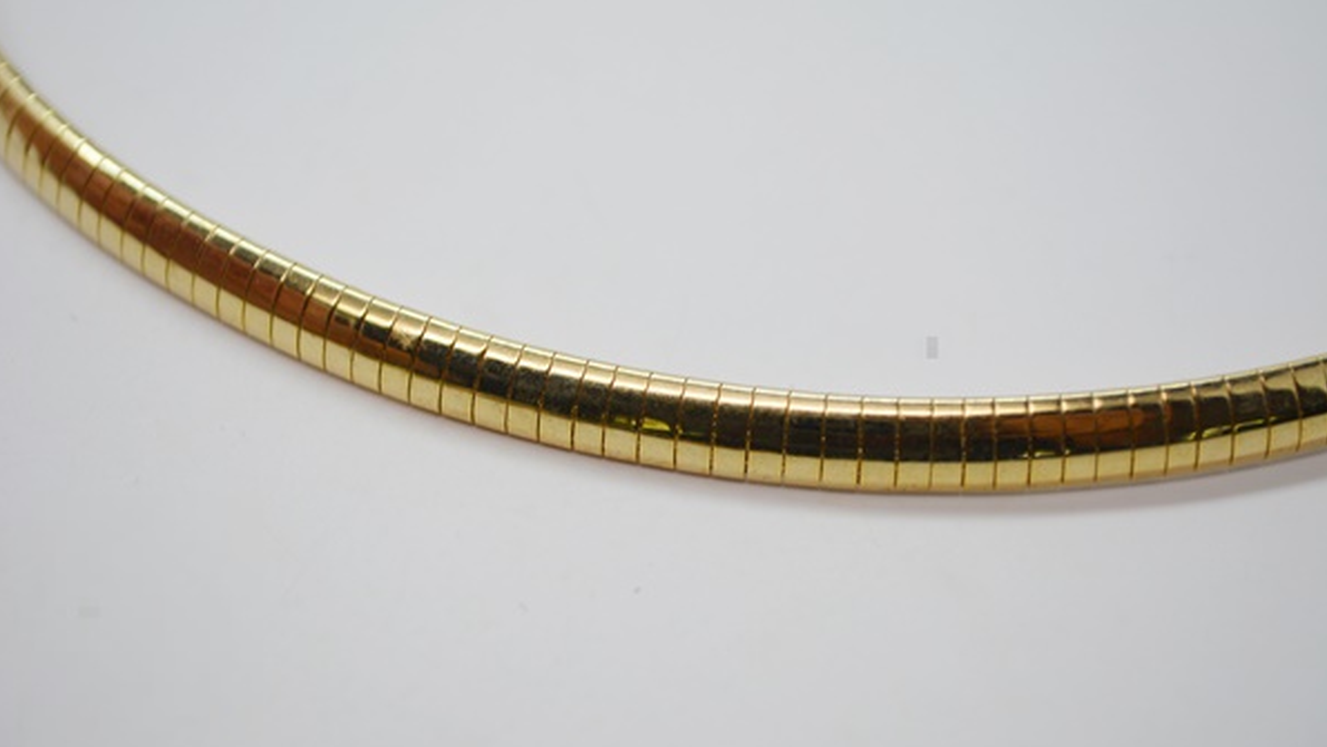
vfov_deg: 15.9
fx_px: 2675
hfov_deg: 27.9
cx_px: 665
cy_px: 401
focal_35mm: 76
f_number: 6.3
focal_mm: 48
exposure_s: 1/160
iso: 200
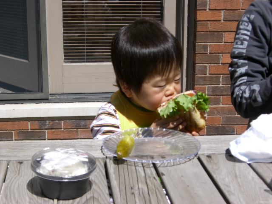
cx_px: 136
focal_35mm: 66
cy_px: 102
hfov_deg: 29.4
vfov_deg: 22.3
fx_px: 519
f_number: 3.6
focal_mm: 10.7
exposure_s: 1/1000
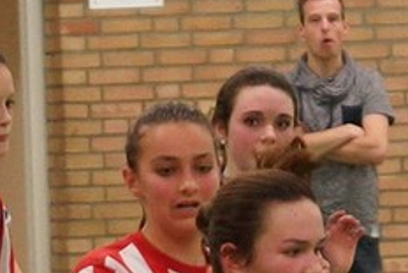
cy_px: 509
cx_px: 181
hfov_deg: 6.2
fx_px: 3754
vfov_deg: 4.1
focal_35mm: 331
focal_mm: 50
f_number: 2.8
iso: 800
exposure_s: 1/200
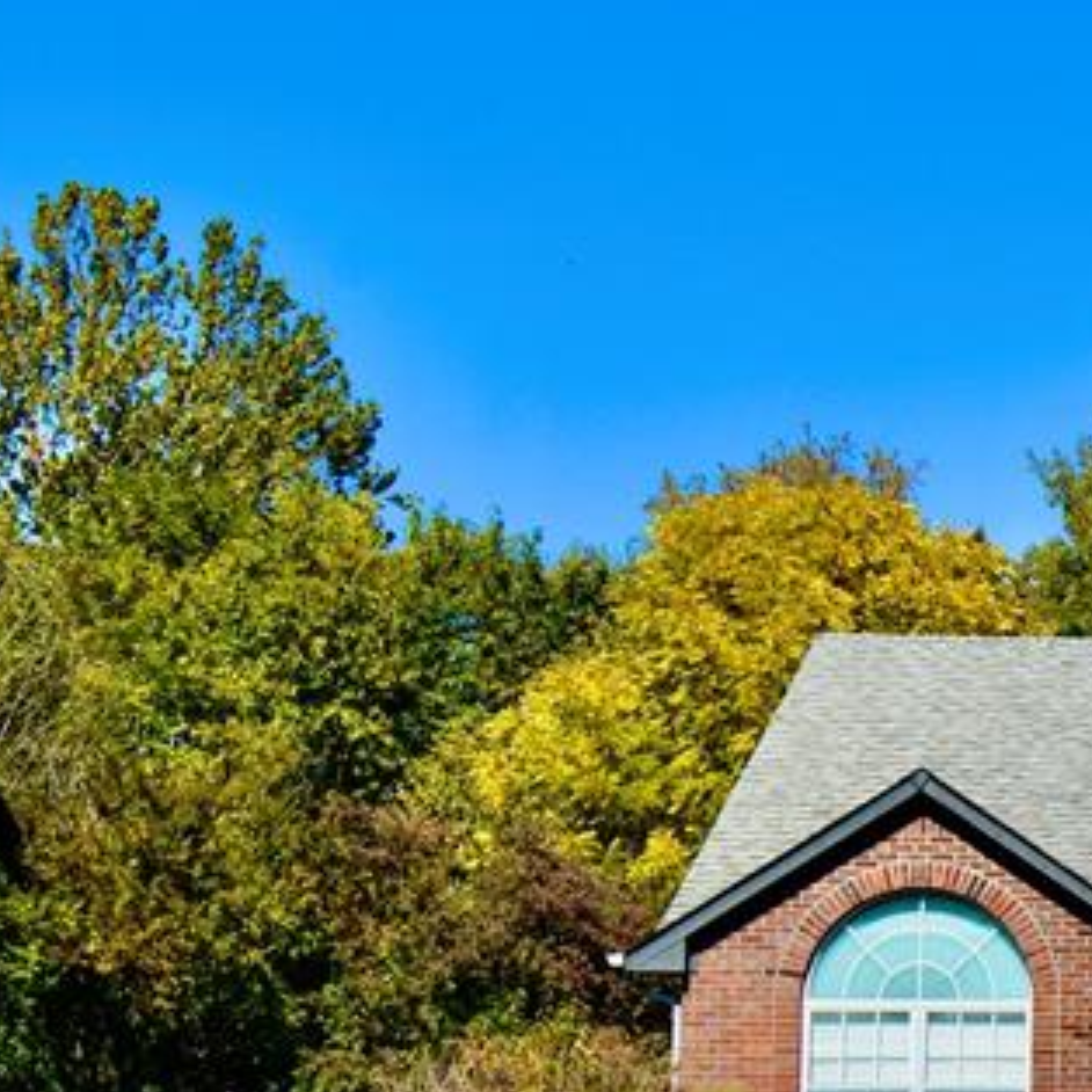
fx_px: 2962
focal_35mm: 83
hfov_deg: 18.4
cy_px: 866
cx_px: 1673
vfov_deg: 20.7
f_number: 8
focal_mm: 20
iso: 110
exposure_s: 1/500
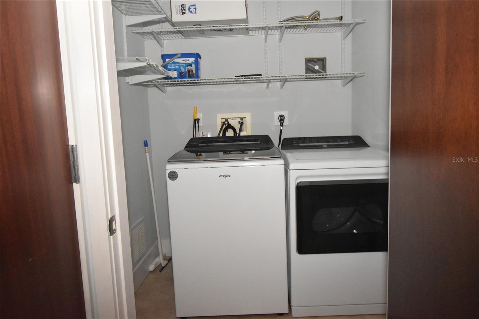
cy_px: 160
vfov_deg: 56.1
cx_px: 240
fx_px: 299
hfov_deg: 77.3
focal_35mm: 22
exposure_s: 1/60
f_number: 4
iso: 6400
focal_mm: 15
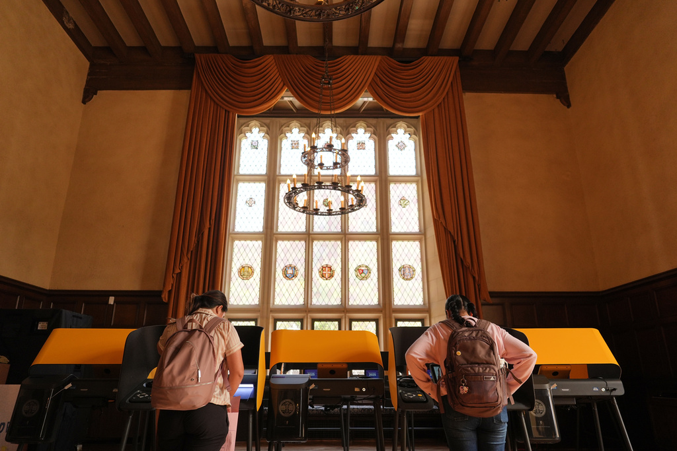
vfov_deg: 53.1
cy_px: 226
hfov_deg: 73.7
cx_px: 338
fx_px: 451
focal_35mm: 24
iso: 400
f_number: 2.8
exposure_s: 1/400
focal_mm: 24
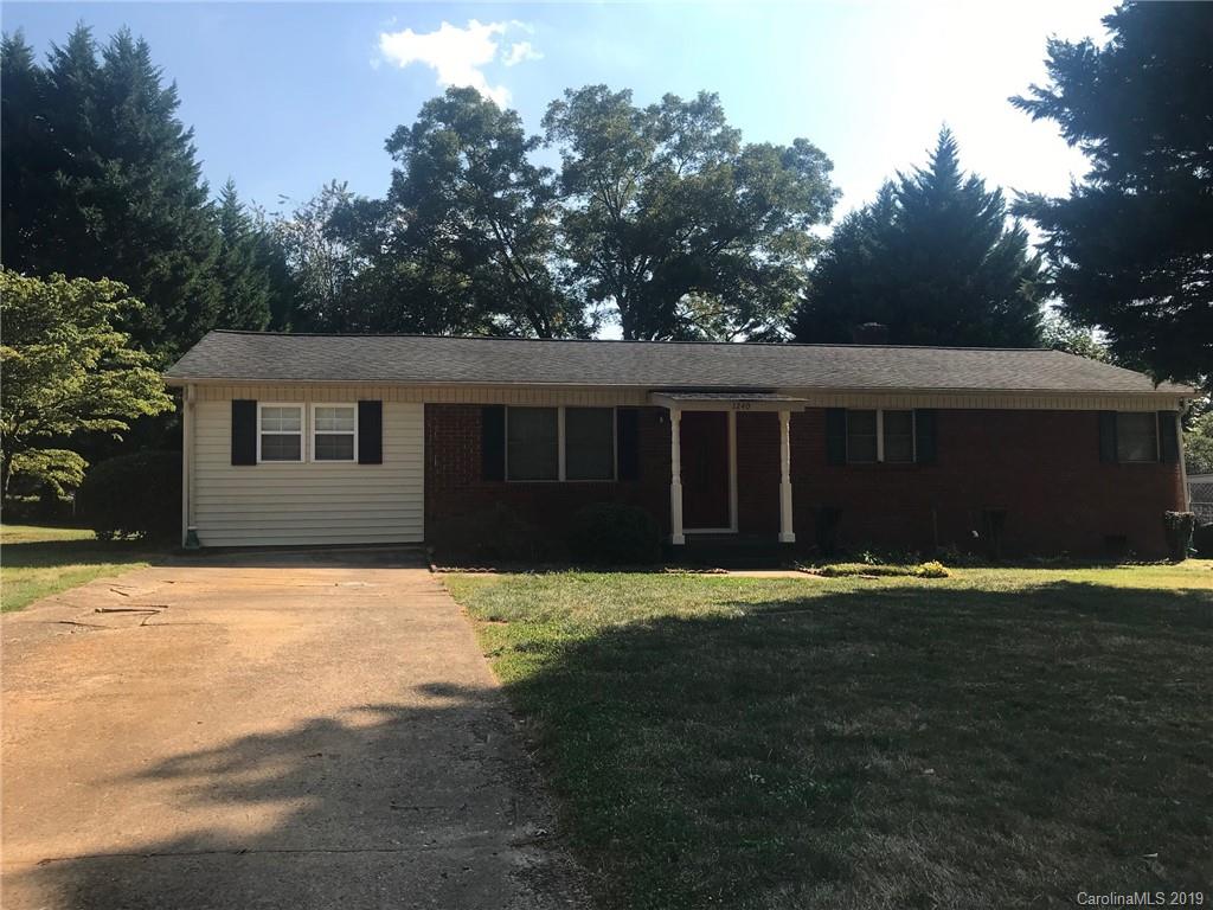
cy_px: 455
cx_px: 606
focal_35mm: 28
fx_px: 981
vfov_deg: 49.7
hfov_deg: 63.4
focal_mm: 3.99
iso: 20
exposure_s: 1/1389
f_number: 1.8
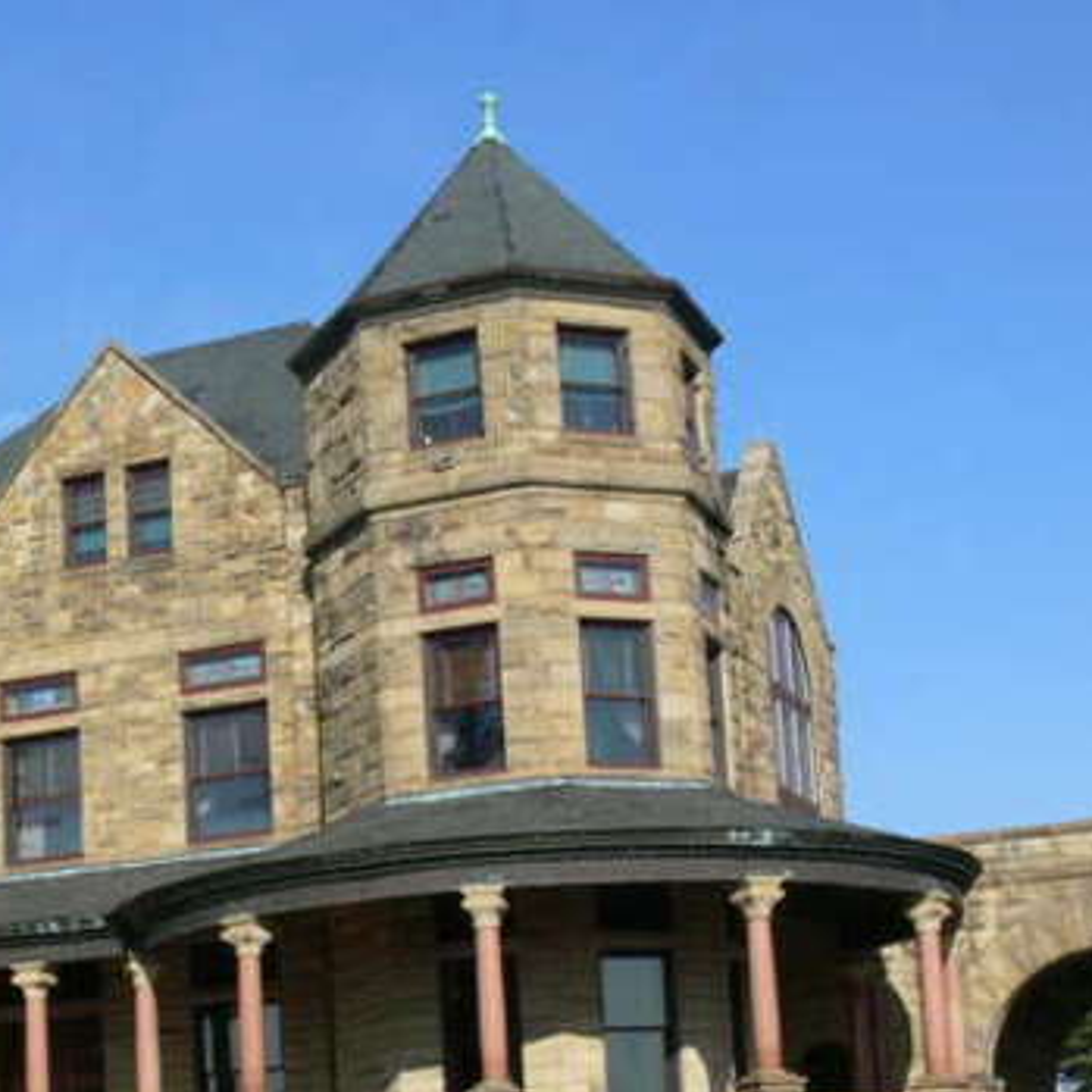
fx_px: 2534
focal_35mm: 71
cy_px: 860
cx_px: 110
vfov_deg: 24.0
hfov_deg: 23.7
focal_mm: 7.4
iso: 200
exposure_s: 1/640
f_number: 8
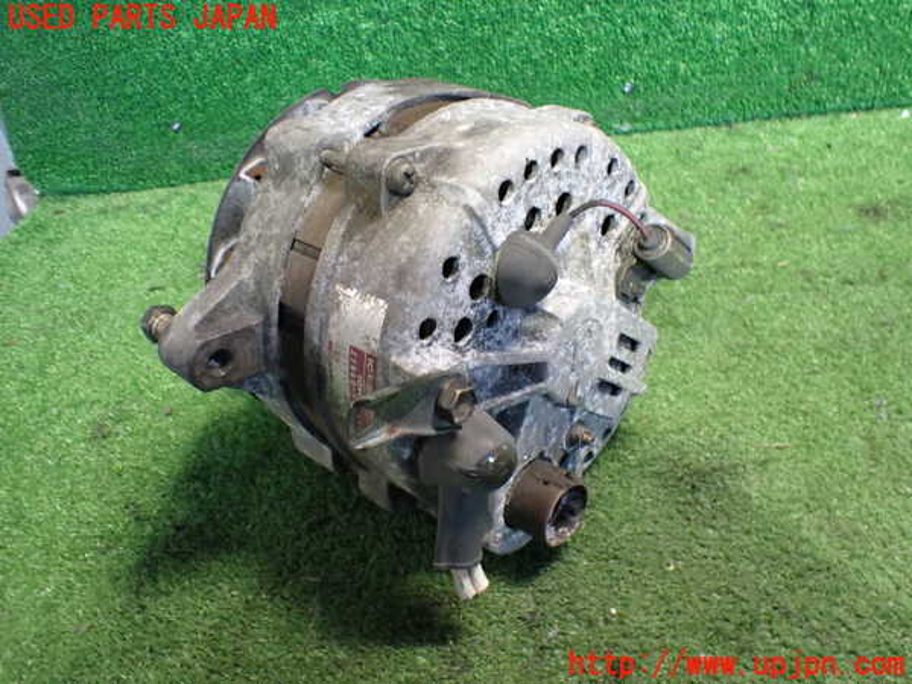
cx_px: 456
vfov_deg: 46.8
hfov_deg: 60.0
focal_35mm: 30
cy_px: 342
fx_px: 790
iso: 800
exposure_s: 1/40
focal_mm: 5.4
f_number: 2.3
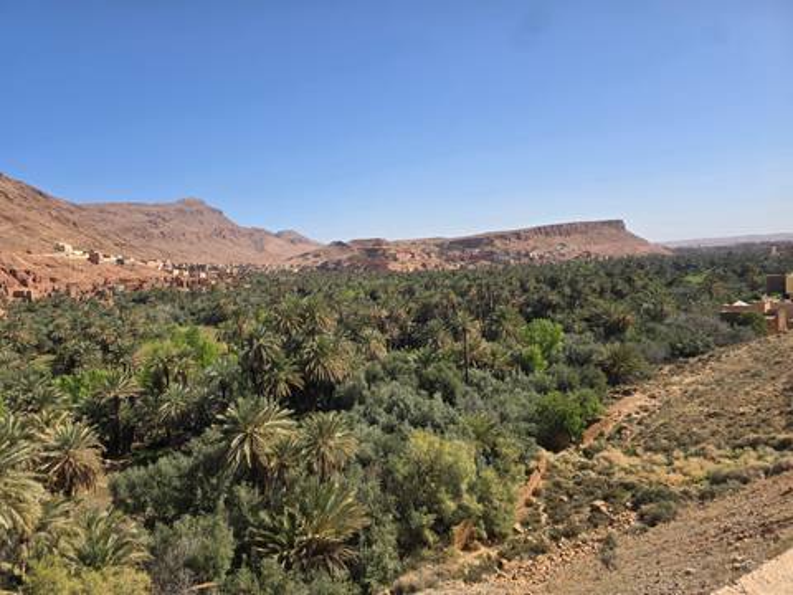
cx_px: 396
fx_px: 527
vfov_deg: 58.9
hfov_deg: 73.9
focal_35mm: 23
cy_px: 298
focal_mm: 6.3
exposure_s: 1/775
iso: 12
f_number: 1.7
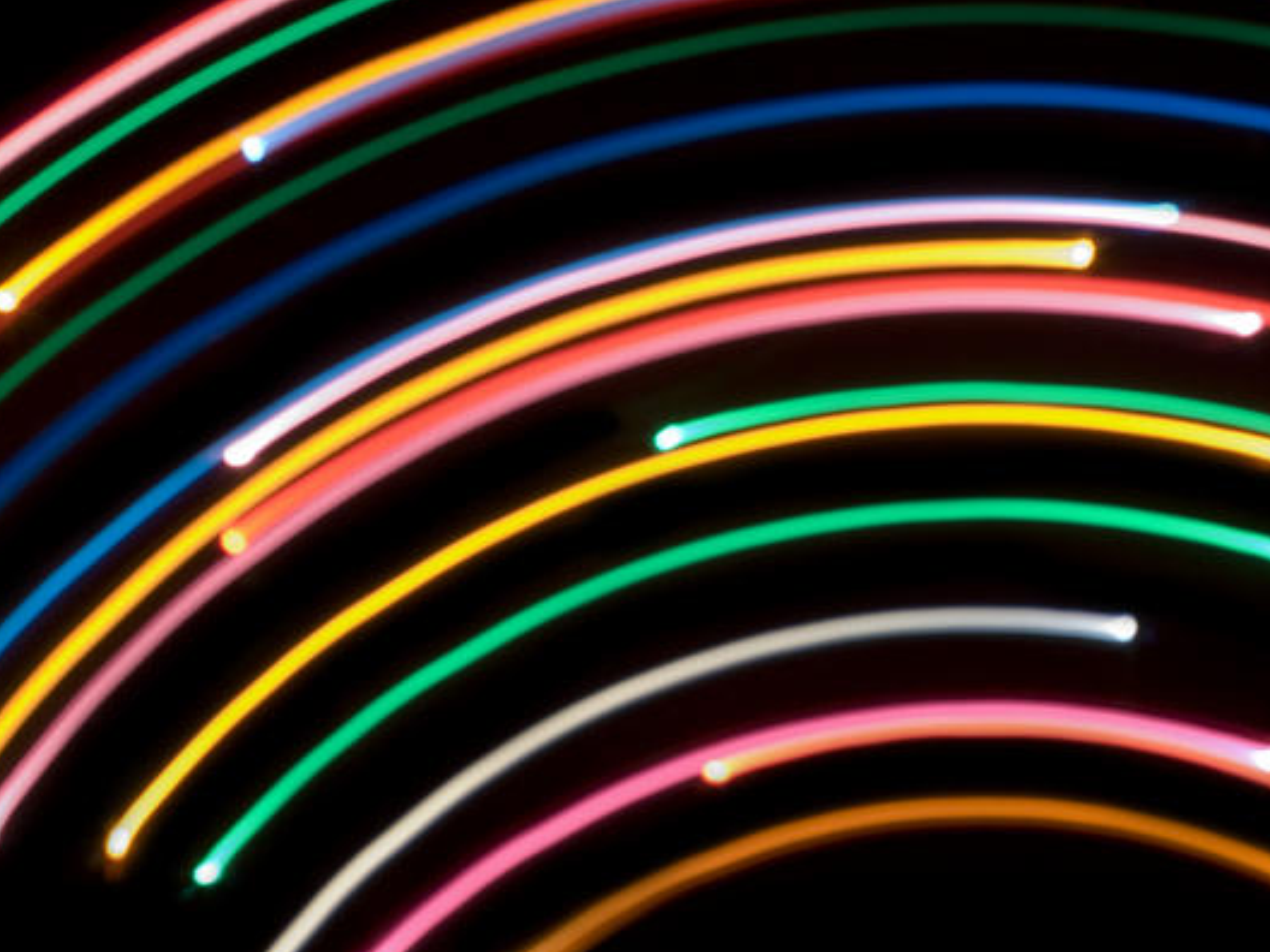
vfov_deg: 18.0
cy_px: 471
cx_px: 649
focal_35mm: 82
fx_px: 3008
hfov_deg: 23.8
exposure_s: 1.6
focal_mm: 50
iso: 100
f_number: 8
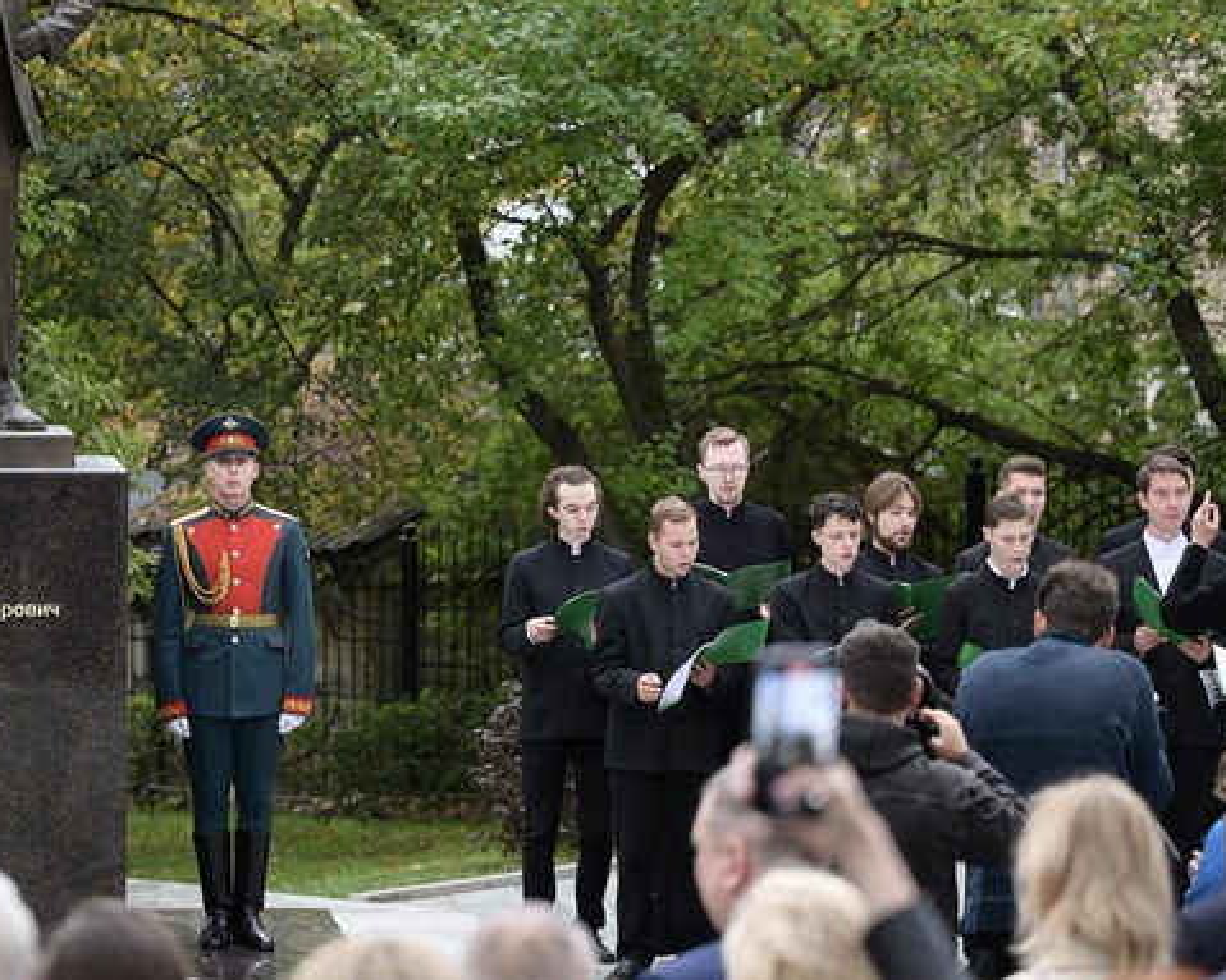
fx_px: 5405
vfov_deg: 10.4
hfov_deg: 12.9
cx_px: 256
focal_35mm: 149
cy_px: 429
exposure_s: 1/400
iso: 400
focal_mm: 95
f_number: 2.8
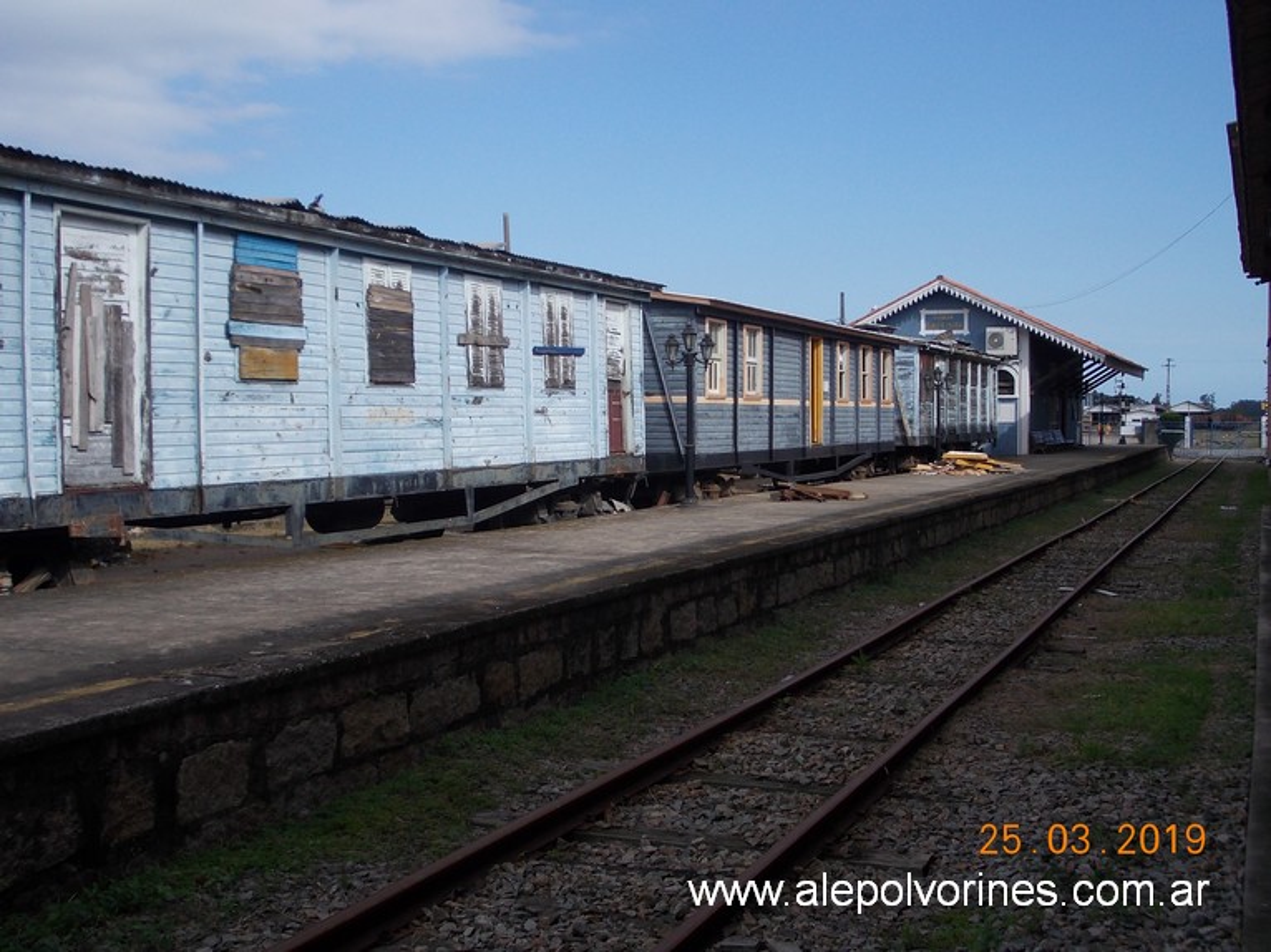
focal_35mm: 43
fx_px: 1578
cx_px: 636
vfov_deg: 33.6
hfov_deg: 43.9
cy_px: 476
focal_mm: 6.1
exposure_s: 1/250
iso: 80
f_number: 6.5
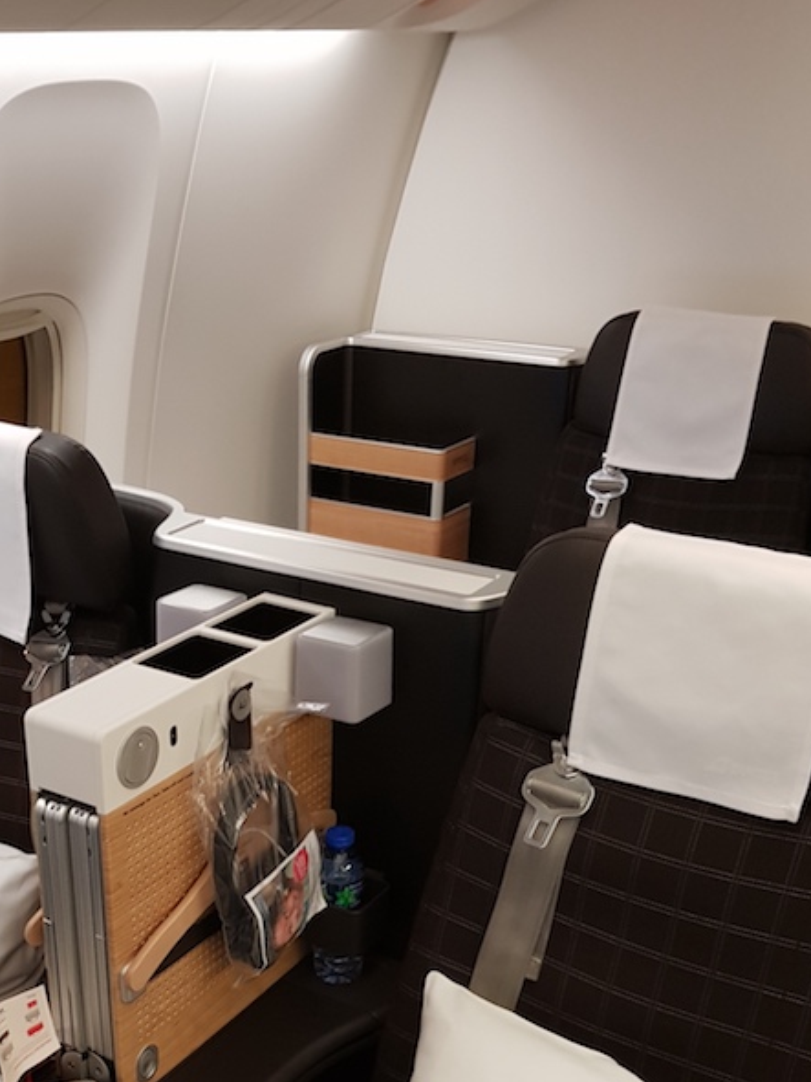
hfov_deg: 32.2
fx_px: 1375
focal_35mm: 44
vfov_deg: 41.5
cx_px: 189
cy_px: 828
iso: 200
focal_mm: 4.2
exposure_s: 1/15
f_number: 1.7
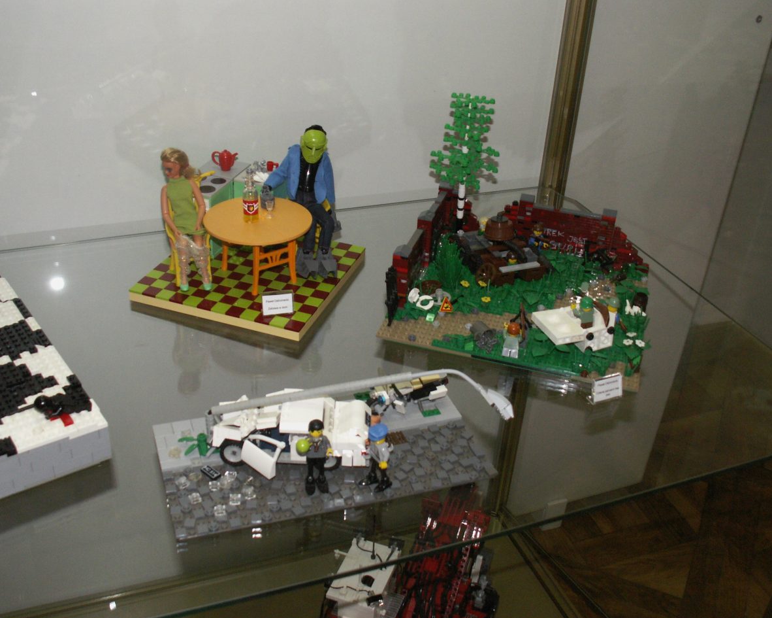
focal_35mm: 37
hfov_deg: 49.1
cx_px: 366
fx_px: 845
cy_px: 313
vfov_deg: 40.1
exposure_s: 1/60
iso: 160
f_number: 2.8
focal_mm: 5.86
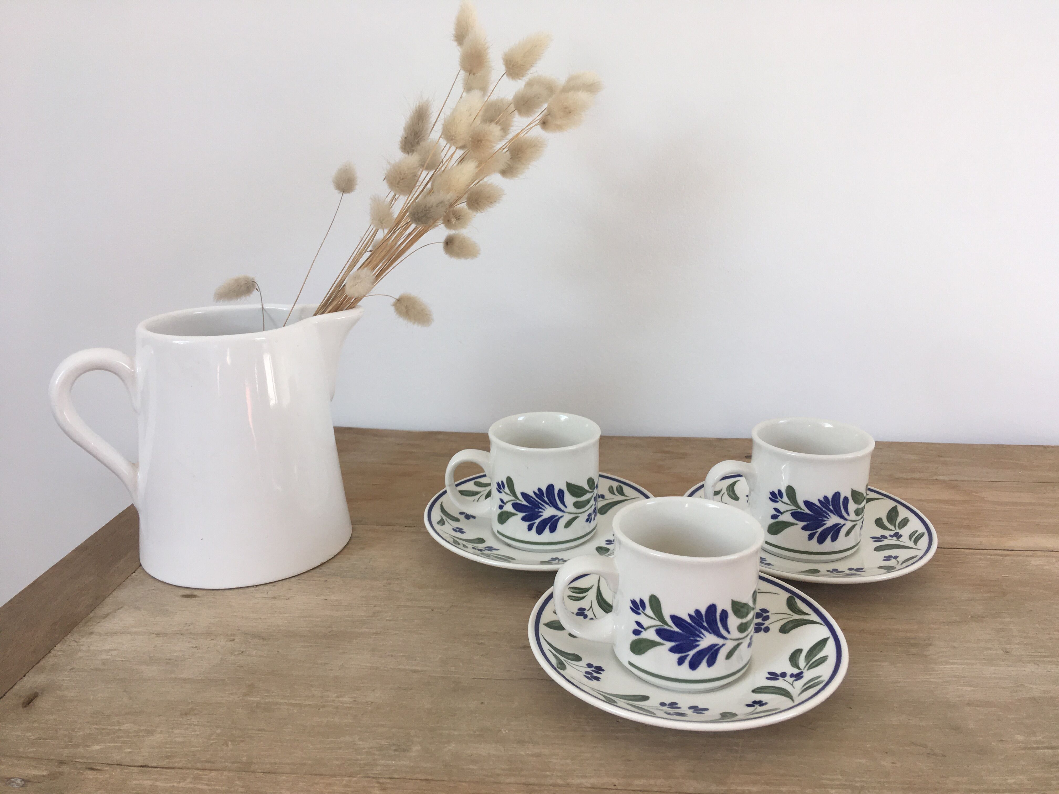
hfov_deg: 61.7
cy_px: 397
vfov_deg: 48.2
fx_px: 887
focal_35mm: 29
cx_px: 530
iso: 40
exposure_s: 1/100
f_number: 2.2
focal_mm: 4.15
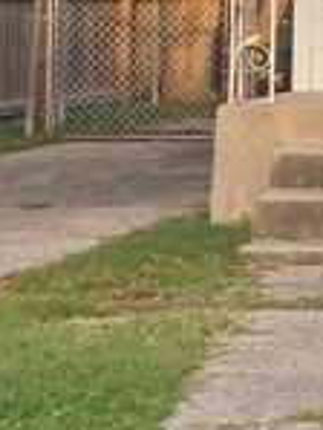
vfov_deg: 10.9
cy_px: 0
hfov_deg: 6.7
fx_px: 2224
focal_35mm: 179
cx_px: 1266
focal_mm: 4.25
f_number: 1.8
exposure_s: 1/355
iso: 32
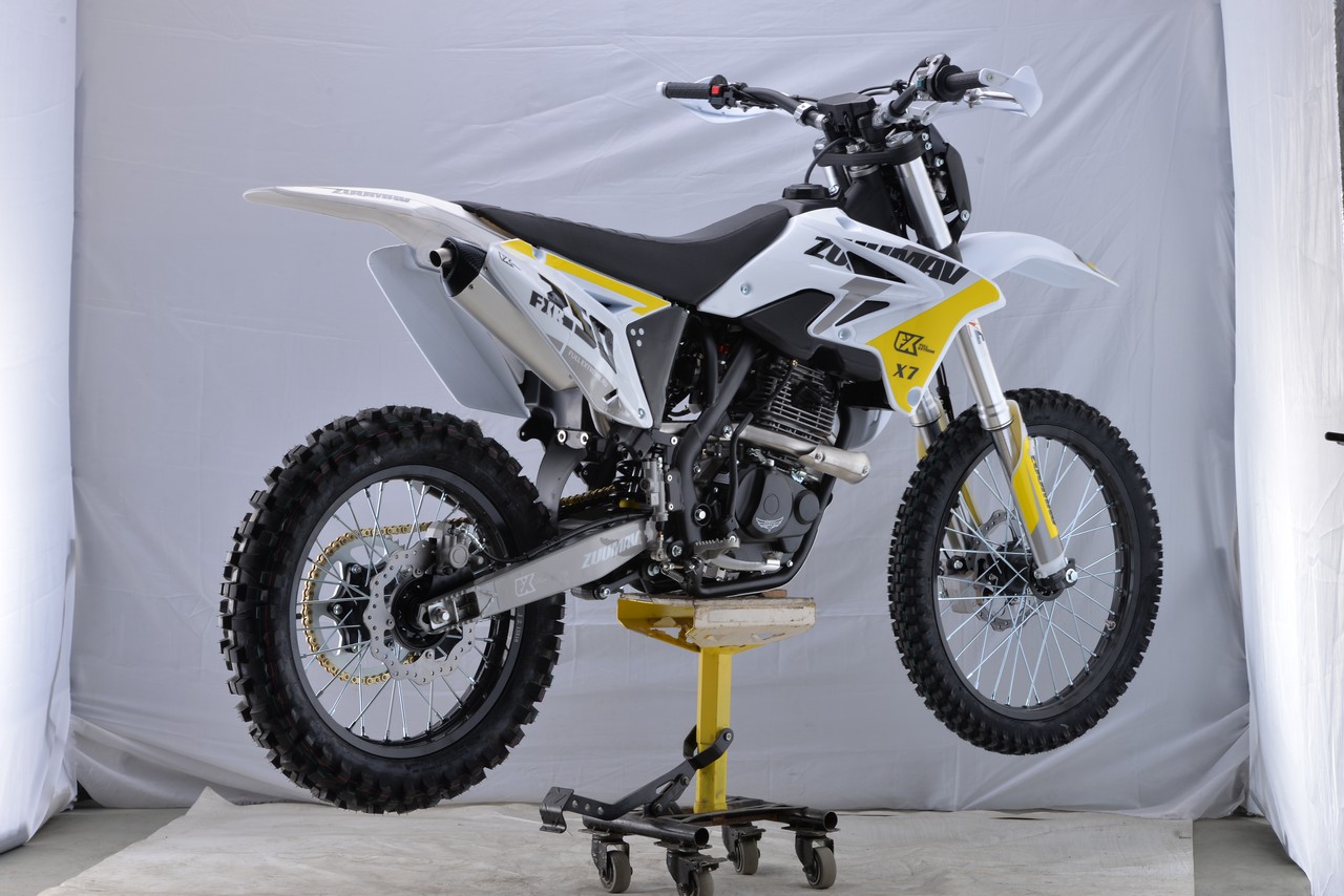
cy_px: 448
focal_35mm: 105
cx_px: 672
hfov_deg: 19.5
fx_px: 3921
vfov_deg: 13.0
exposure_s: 1/160
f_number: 13
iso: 100
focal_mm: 105
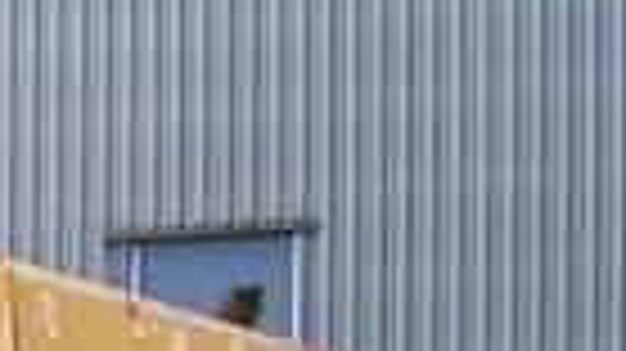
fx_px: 3650
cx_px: -1067
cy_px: 1004
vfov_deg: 5.2
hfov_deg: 8.6
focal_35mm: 220
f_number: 2.8
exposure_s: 1/41.5
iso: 50
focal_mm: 5.4
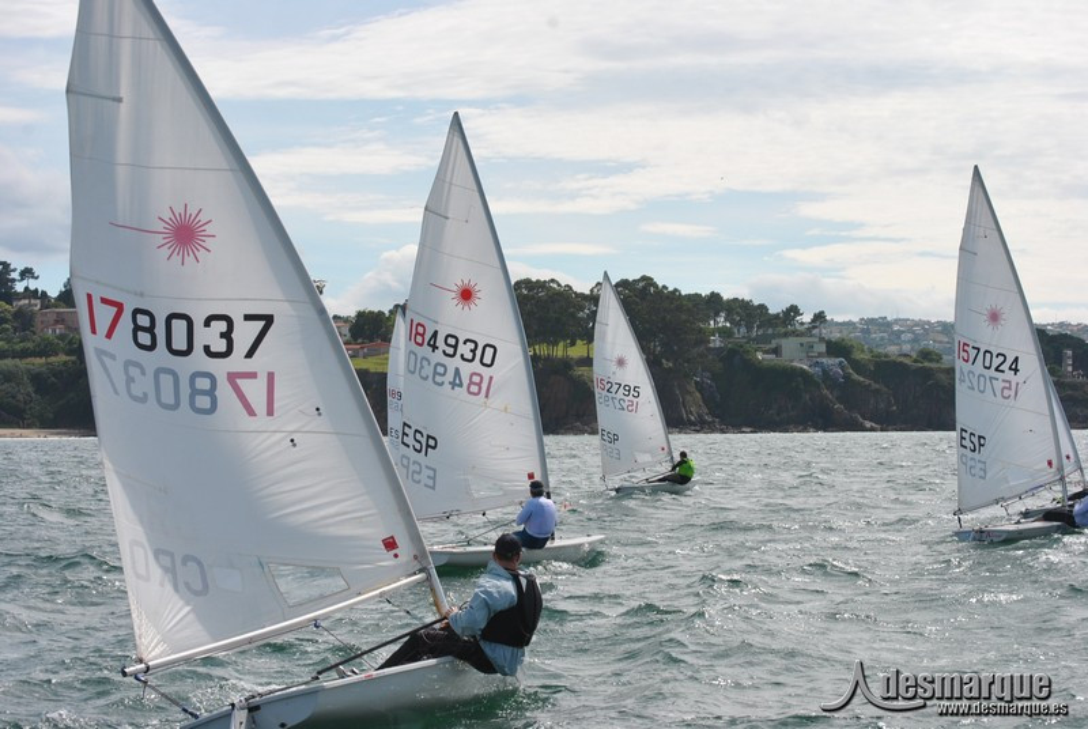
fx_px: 2497
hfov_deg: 24.6
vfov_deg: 16.6
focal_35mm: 82
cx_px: 544
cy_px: 364
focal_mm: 55
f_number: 9
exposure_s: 1/320
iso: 100
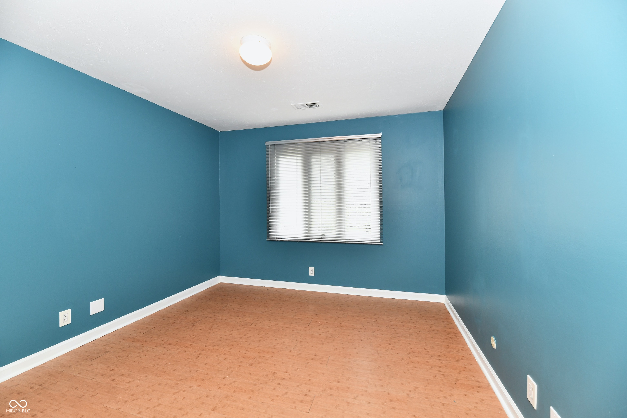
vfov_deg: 81.2
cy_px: 209
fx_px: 244
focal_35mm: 14
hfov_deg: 104.3
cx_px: 314
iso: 640
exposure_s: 1/60
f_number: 6.3
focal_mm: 14
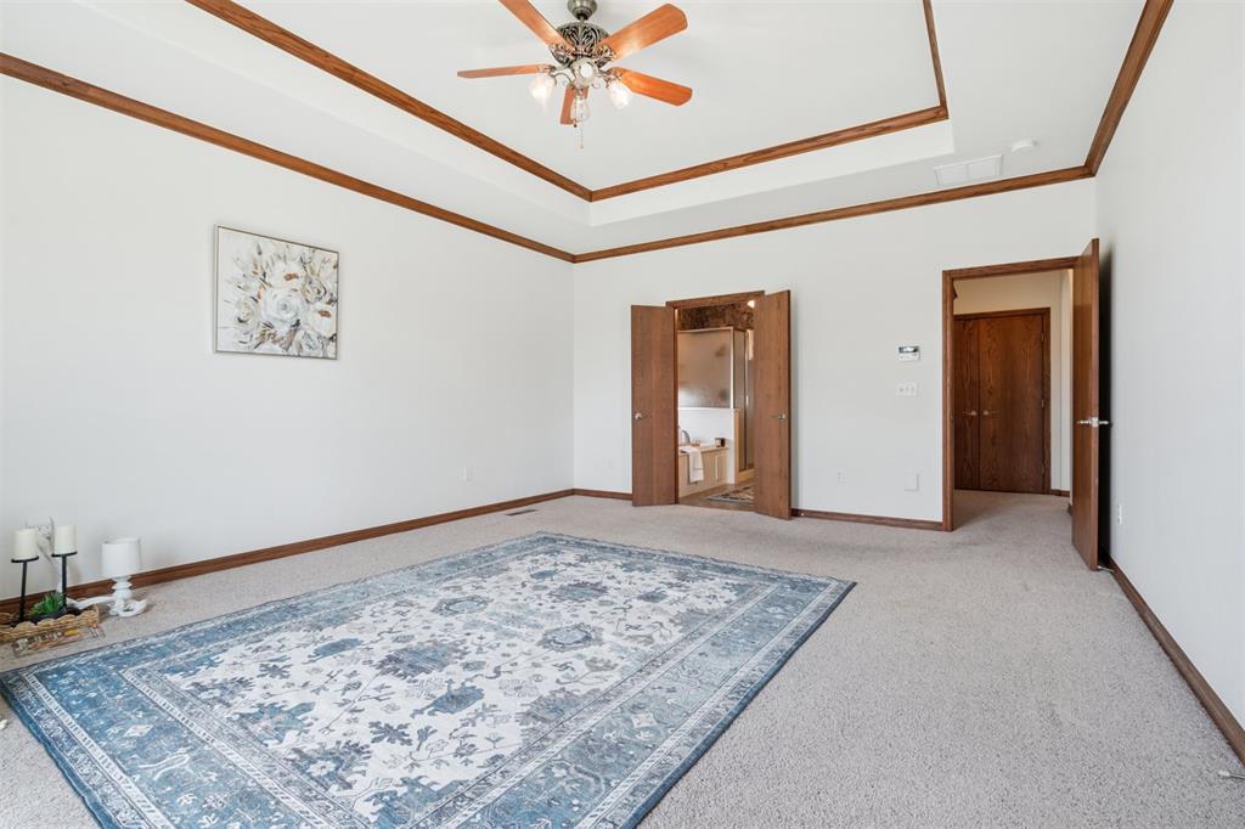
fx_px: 553
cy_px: 414
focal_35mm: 16
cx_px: 622
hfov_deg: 96.8
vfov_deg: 73.7
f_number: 7.1
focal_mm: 16
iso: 200
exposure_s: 1/80
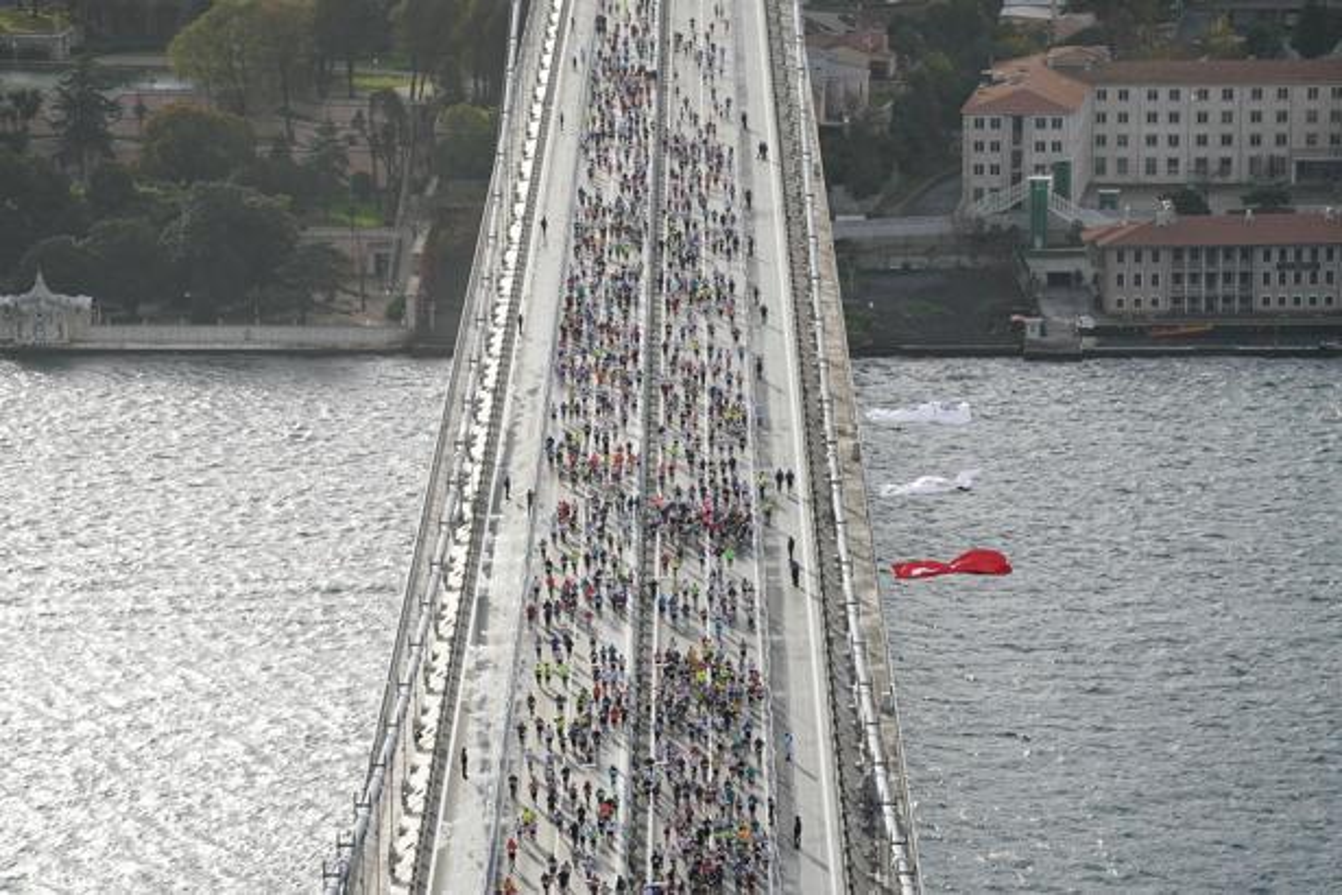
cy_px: 448
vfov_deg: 6.9
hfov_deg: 10.3
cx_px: 671
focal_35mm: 200
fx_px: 7455
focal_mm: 200
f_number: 2.8
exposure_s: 1/6400
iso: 1000
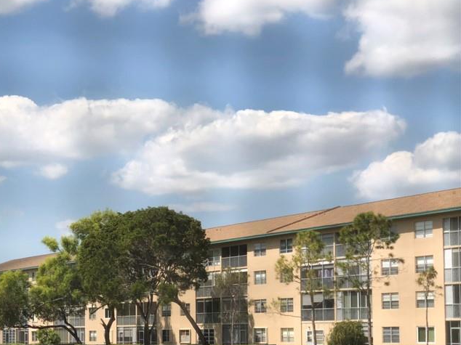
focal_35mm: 84
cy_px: 269
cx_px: 89
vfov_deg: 17.4
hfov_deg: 23.0
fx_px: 1118
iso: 16
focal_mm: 6
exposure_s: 1/873
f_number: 2.4
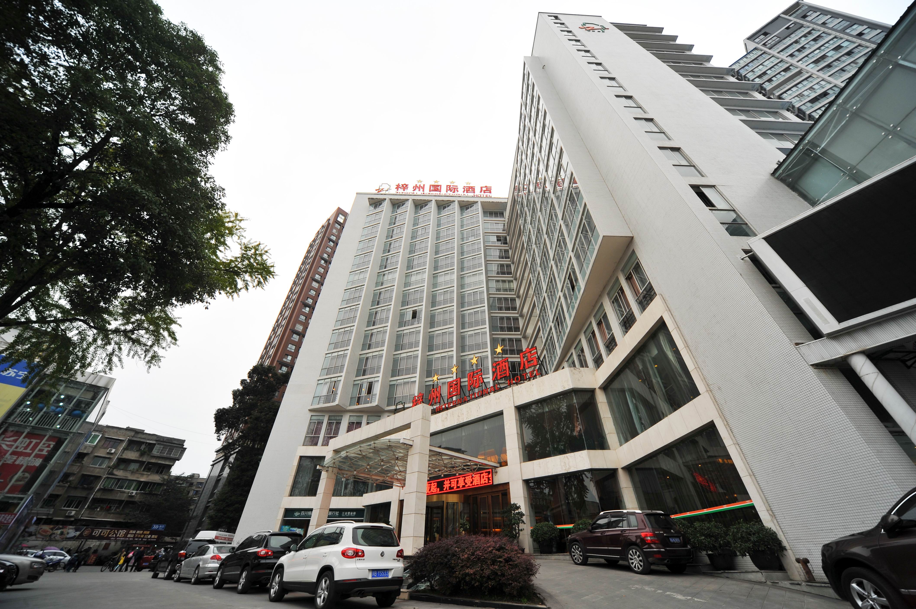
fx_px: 305
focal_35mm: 12
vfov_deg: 89.9
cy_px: 304
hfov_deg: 112.7
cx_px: 458
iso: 200
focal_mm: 12
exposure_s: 1/40
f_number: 8
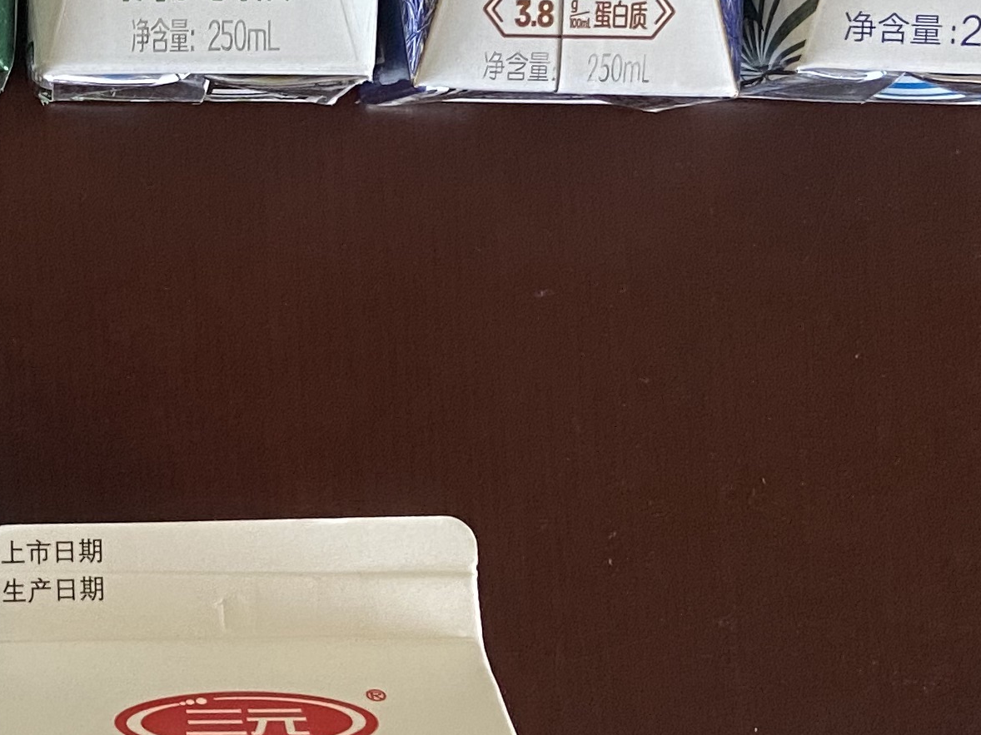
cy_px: 200
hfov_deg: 21.0
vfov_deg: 16.5
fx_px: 2522
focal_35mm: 89
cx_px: -66
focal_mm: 4.25
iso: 250
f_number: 1.8
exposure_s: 1/60
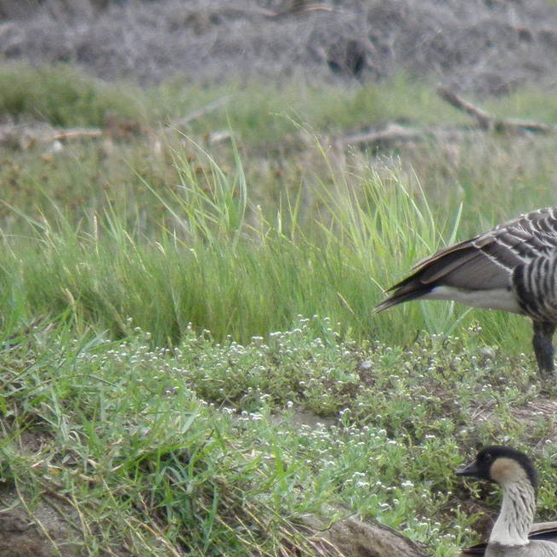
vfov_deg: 1.0
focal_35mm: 1813
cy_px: 252
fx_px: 33005
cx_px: 579
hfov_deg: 1.0
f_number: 5.6
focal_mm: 147
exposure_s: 1/500
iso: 250
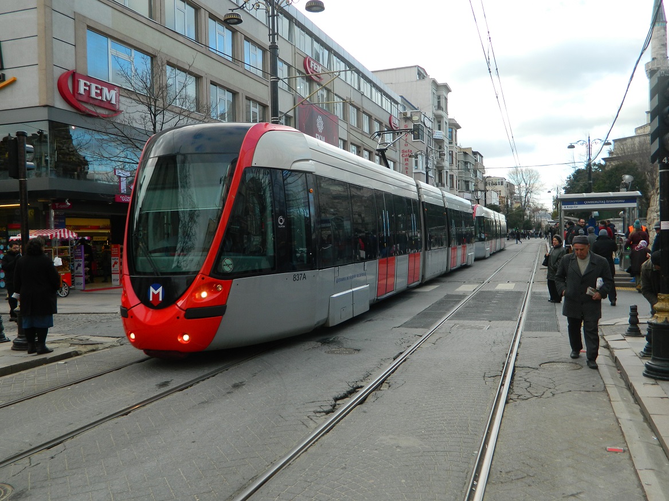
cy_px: 250
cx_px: 334
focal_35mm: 31
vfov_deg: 45.4
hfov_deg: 58.4
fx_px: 599
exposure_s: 1/250
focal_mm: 5.6
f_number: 3.2
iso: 80
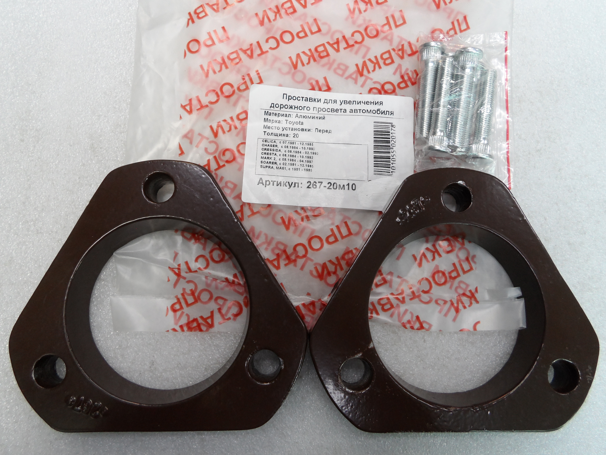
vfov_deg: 54.9
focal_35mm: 25
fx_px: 438
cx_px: 303
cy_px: 228
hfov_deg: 69.4
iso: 100
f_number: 2.5
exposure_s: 1/30
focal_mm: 4.5
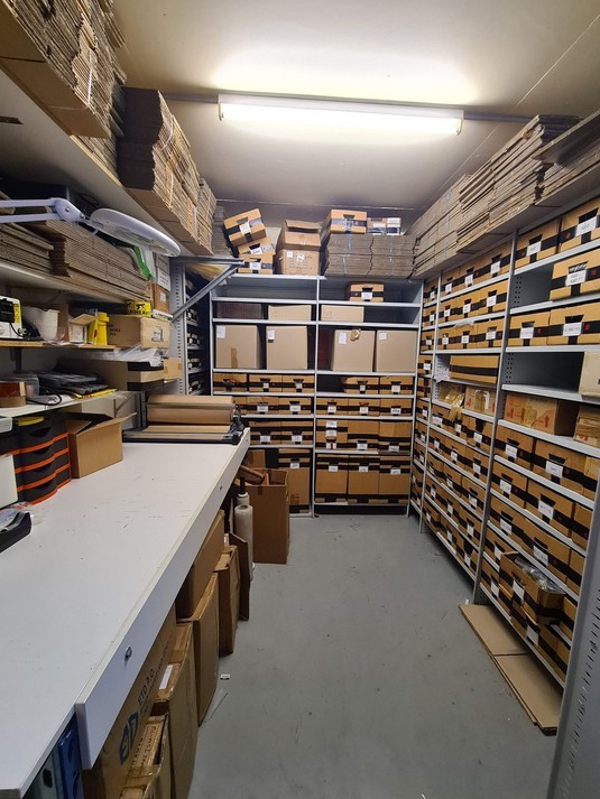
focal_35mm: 14
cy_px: 410
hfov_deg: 85.6
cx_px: 313
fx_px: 323
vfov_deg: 102.0
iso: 400
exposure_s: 1/50
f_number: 2.2
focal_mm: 2.2
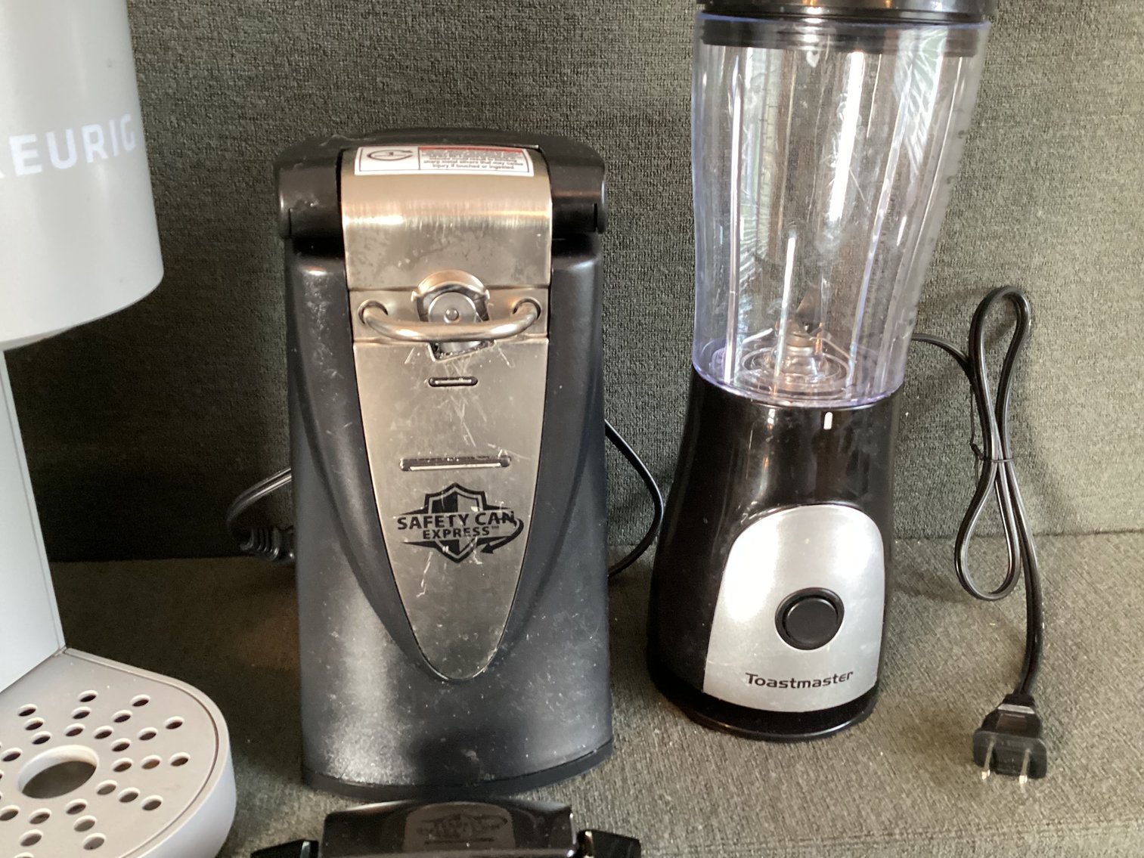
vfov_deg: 45.4
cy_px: 429
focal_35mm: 31
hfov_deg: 58.3
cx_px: 572
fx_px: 1025
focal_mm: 3.3
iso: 400
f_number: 2.4
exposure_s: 1/30
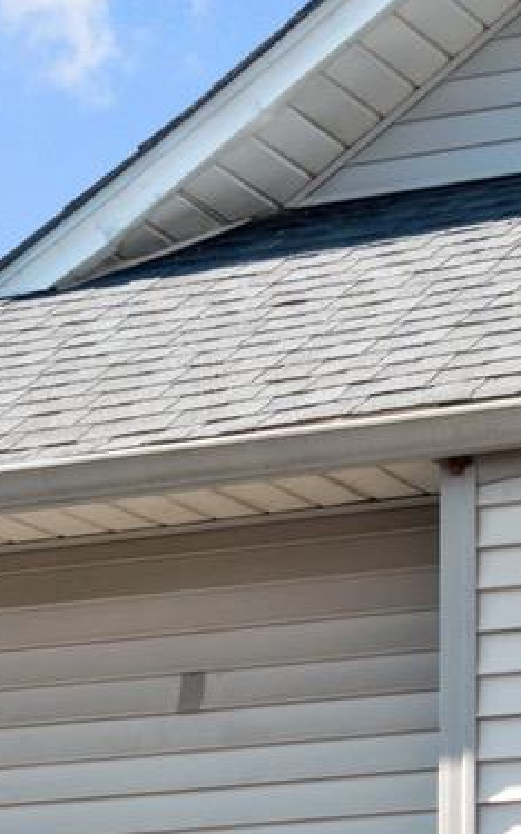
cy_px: 1017
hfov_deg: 7.7
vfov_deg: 12.2
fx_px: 3798
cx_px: 768
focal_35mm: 167
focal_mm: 20
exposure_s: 1/80
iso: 250
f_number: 9
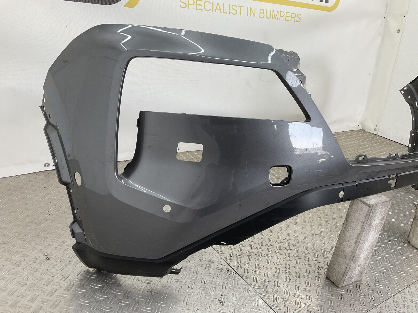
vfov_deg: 48.2
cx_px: 209
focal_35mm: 29
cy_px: 156
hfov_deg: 61.7
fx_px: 350
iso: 25
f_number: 1.8
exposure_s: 1/120
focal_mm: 3
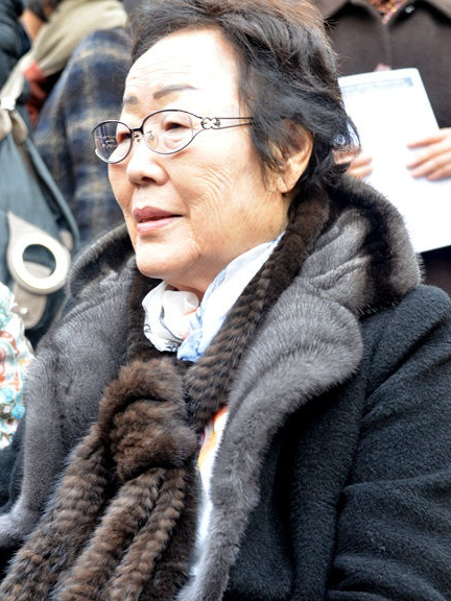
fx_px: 1338
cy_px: 361
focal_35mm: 77
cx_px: 231
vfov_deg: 25.3
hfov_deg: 19.1
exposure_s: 1/80
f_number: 4.5
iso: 800
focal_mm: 44
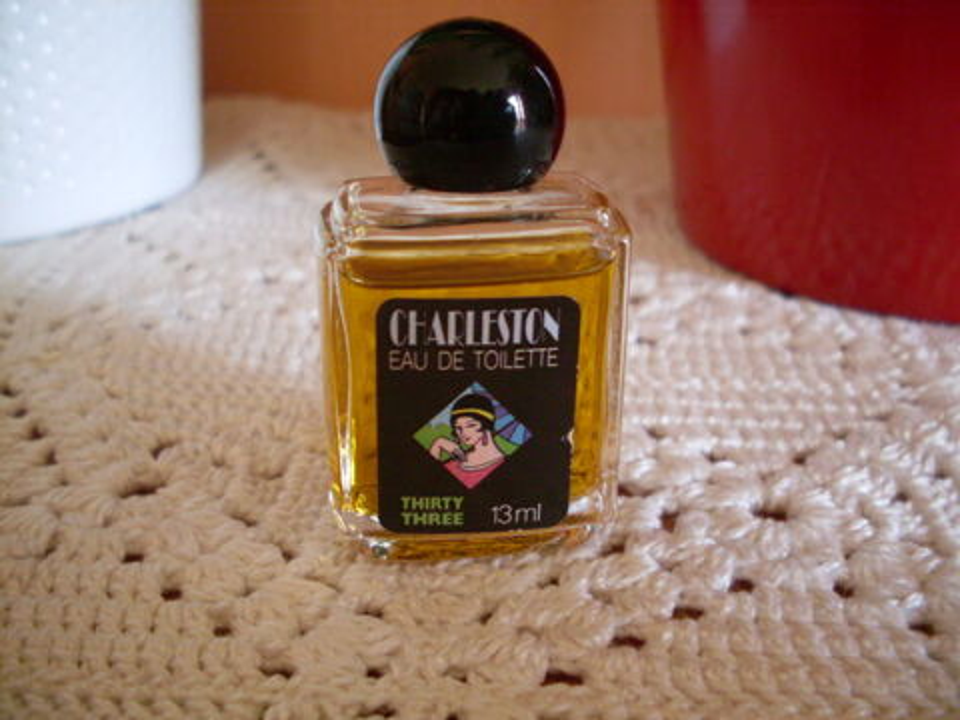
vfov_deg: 37.7
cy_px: 360
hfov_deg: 49.0
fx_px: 1054
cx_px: 480
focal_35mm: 38
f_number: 2.8
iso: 200
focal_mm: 6.3
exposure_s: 1/10
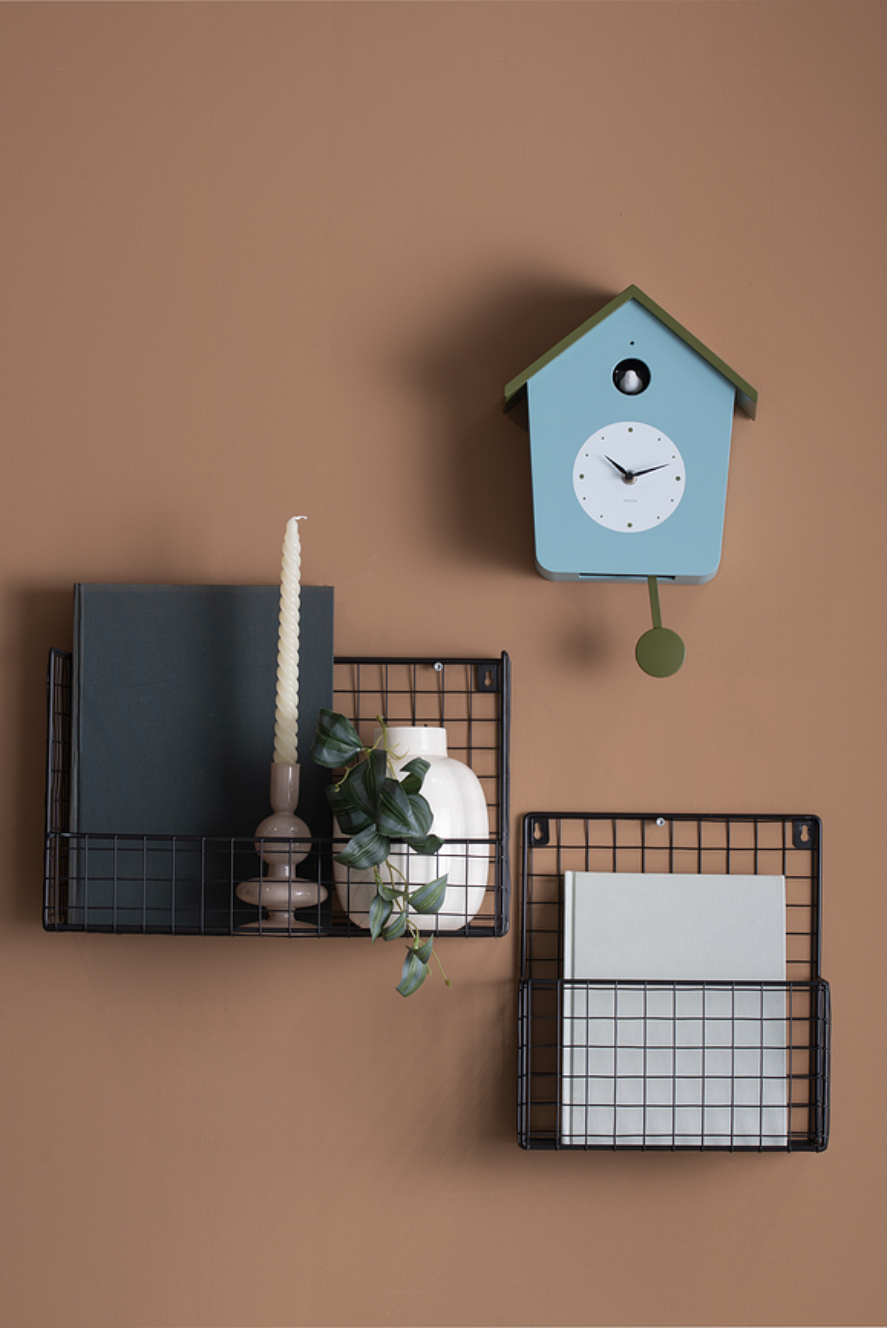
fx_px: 3507
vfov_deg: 21.4
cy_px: 664
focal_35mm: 95
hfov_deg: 14.4
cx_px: 444
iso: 125
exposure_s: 1/125
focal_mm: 95
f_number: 10
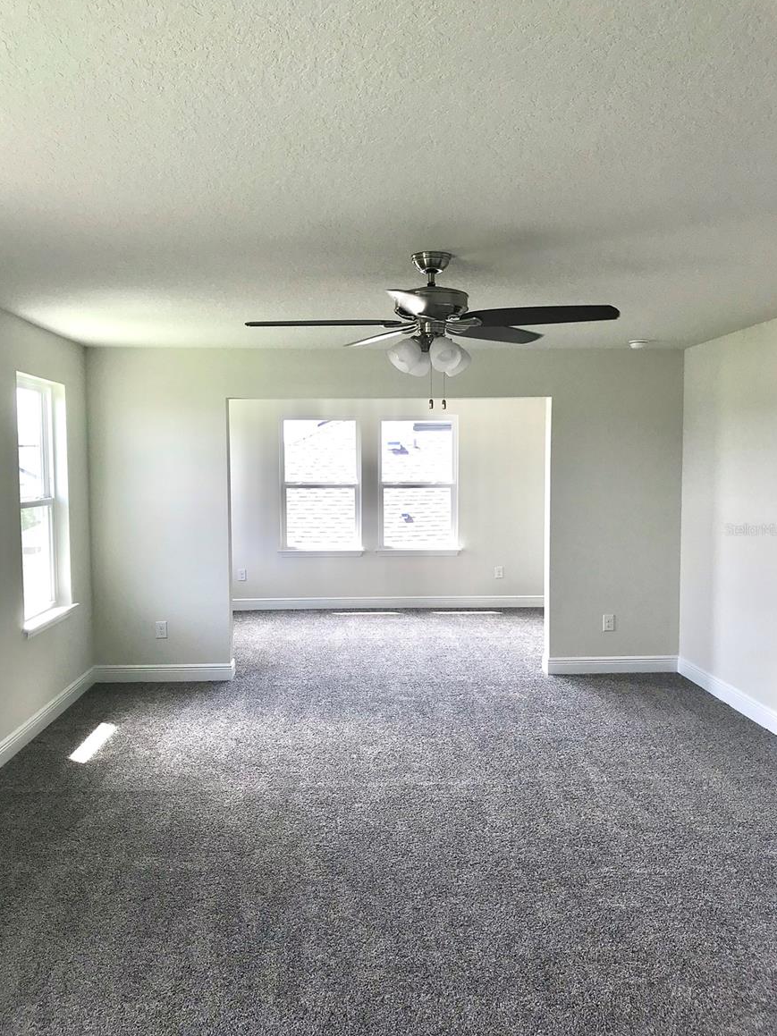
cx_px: 386
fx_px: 868
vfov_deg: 61.7
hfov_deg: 48.2
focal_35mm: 29
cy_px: 529
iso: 20
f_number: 1.8
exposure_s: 1/133
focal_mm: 3.99
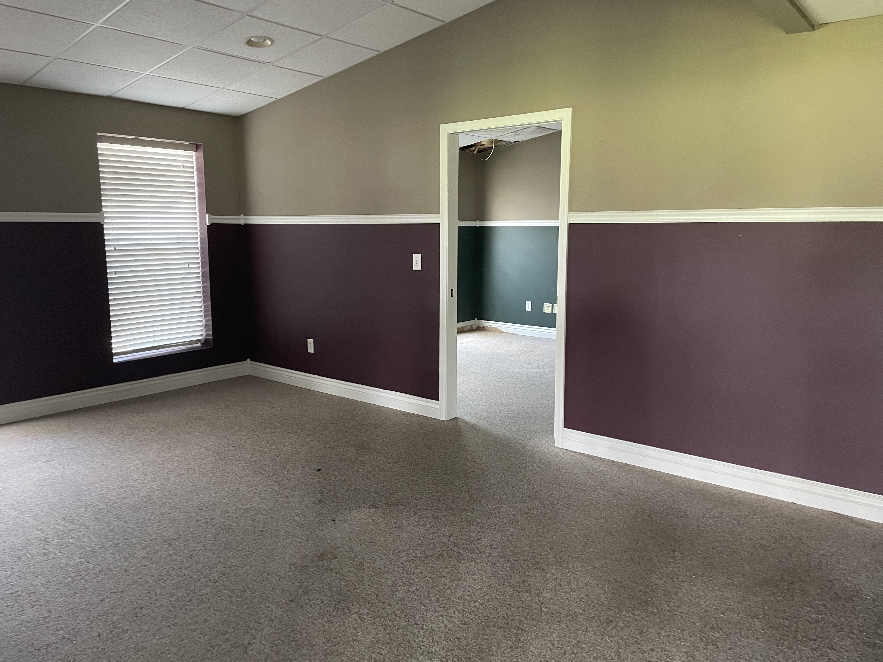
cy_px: 331
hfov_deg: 67.3
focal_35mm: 26
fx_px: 663
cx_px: 442
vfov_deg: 53.1
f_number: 1.6
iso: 500
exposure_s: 1/60
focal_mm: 4.2
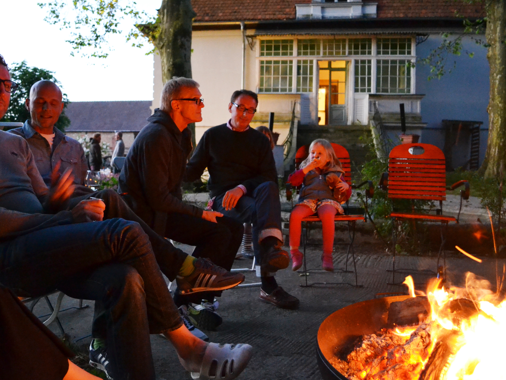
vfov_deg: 44.2
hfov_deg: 56.7
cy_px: 187
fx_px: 468
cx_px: 224
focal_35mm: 32
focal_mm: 18
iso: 3200
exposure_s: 1/25
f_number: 3.5
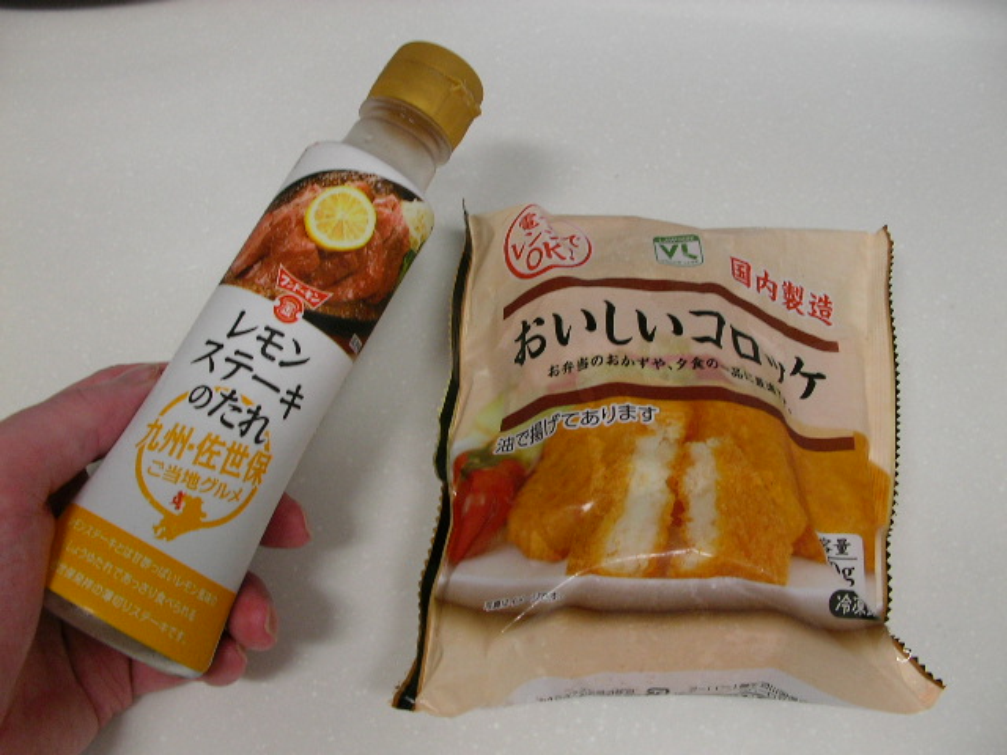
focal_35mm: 38
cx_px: 504
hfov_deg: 49.0
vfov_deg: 37.7
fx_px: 1105
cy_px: 378
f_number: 3.5
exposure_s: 1/22.2
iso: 100
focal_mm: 5.8
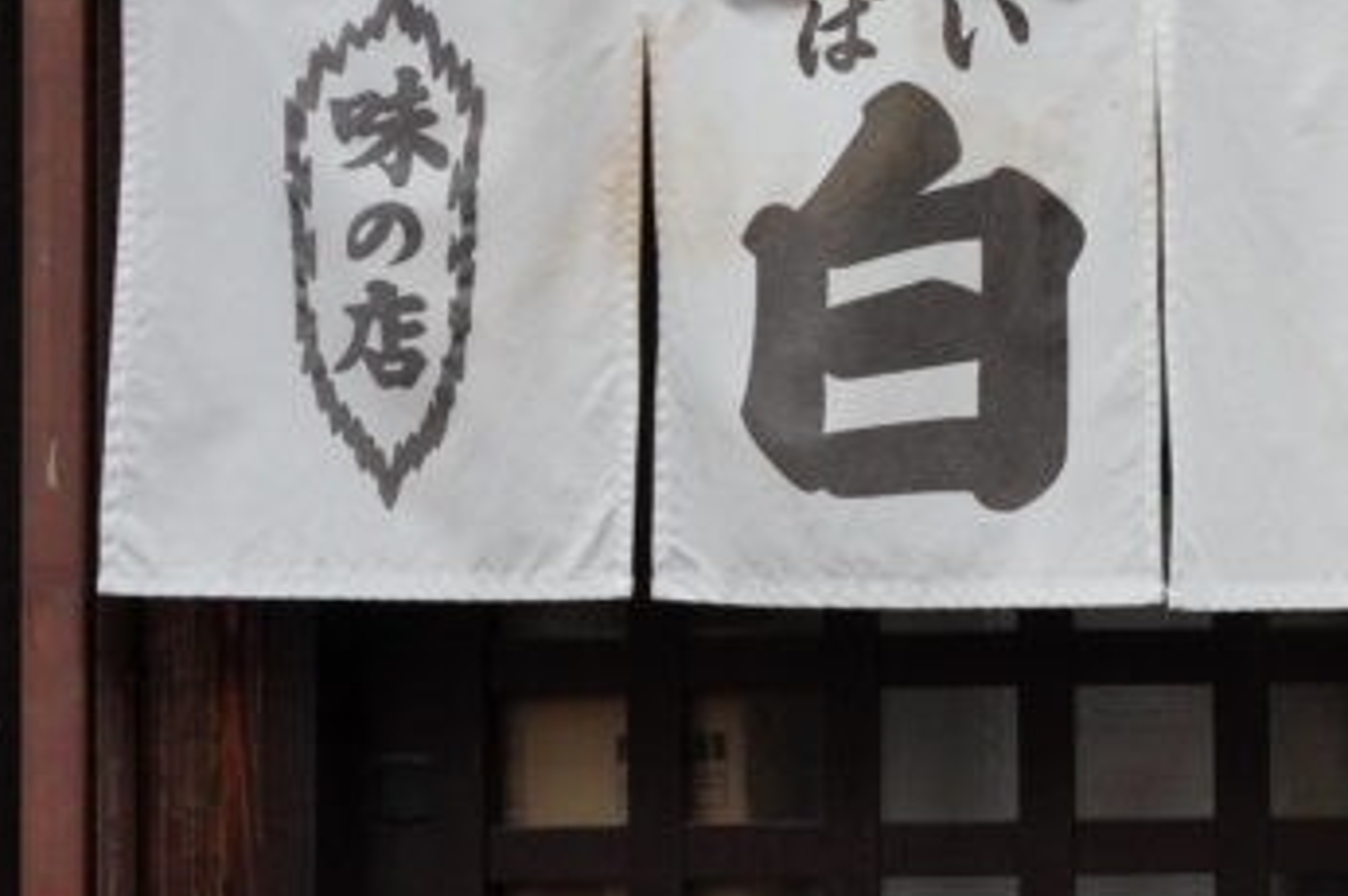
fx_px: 2244
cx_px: 1442
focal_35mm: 60
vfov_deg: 22.6
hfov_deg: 30.3
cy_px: 370
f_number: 11
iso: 2500
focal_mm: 18
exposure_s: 1/500
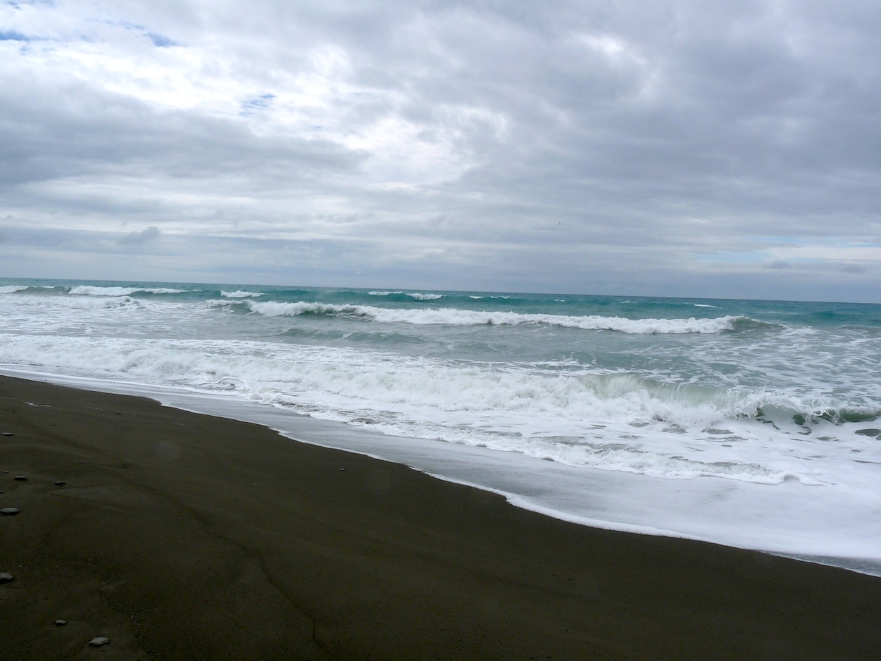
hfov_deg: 54.0
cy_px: 330
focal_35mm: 34
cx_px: 440
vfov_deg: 41.8
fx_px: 865
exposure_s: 1/640
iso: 100
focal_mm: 6
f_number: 8
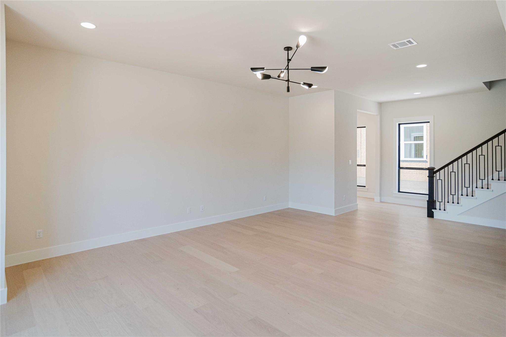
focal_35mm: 18
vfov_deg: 67.4
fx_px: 253
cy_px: 168
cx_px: 253
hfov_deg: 90.0
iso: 400
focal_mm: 12
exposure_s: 1/250
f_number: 4
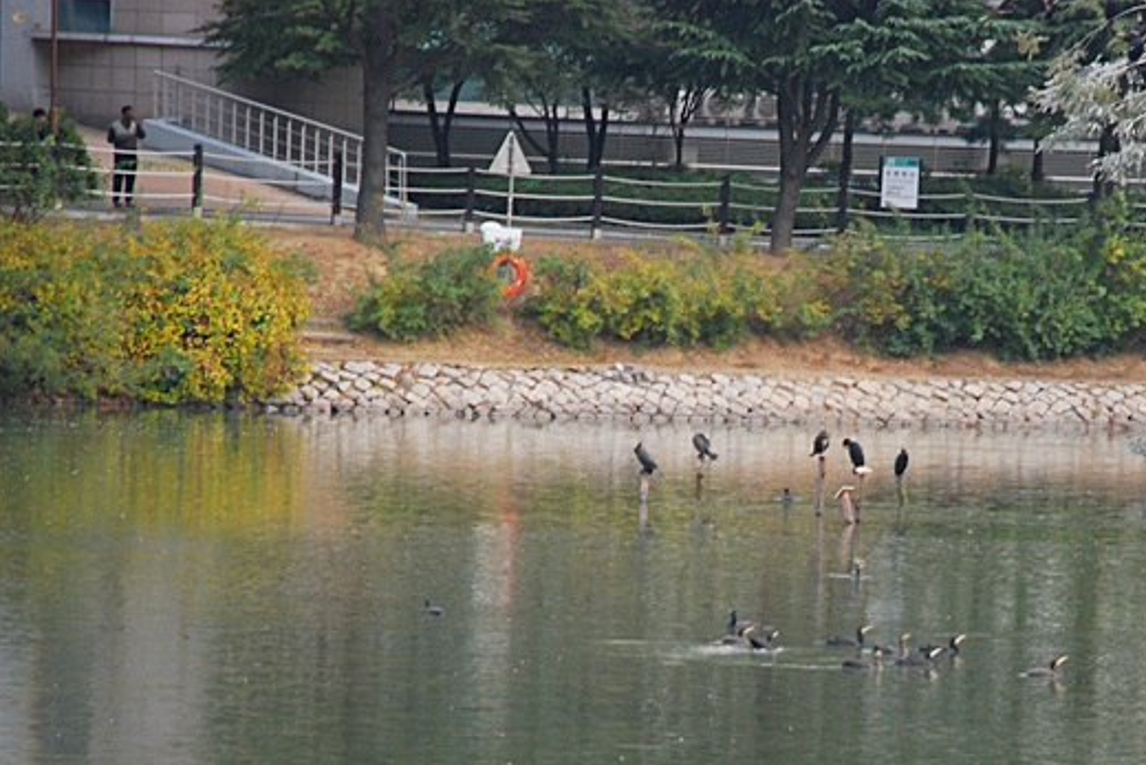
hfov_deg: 6.6
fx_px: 9927
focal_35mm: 312
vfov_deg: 4.4
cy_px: 586
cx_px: 771
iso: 400
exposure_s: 1/160
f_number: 5.6
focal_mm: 135
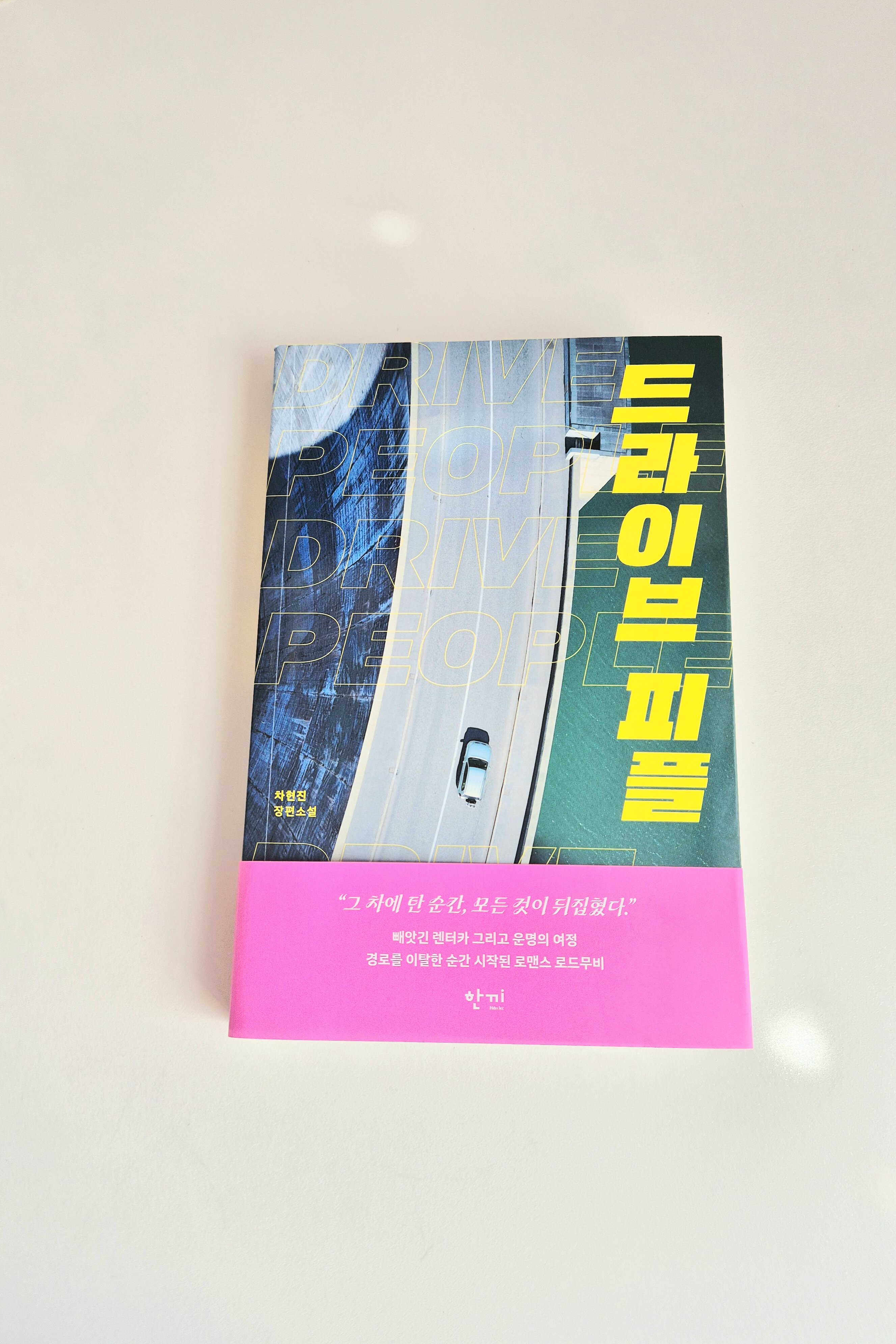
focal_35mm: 24
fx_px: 896
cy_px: 672
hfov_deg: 53.1
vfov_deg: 73.7
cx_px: 447
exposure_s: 1/182
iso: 64
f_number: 1.8
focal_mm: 5.4
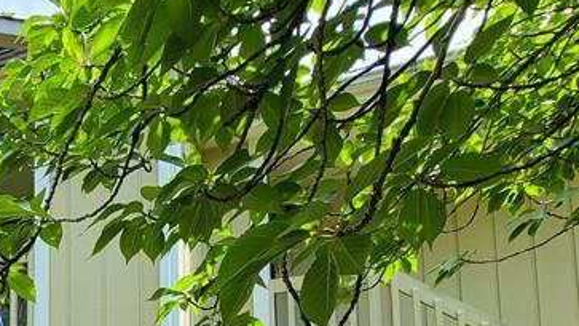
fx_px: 614
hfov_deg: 41.7
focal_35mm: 40
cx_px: -35
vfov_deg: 24.3
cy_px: 467
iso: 50
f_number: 2.2
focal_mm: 2.2
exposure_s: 1/667
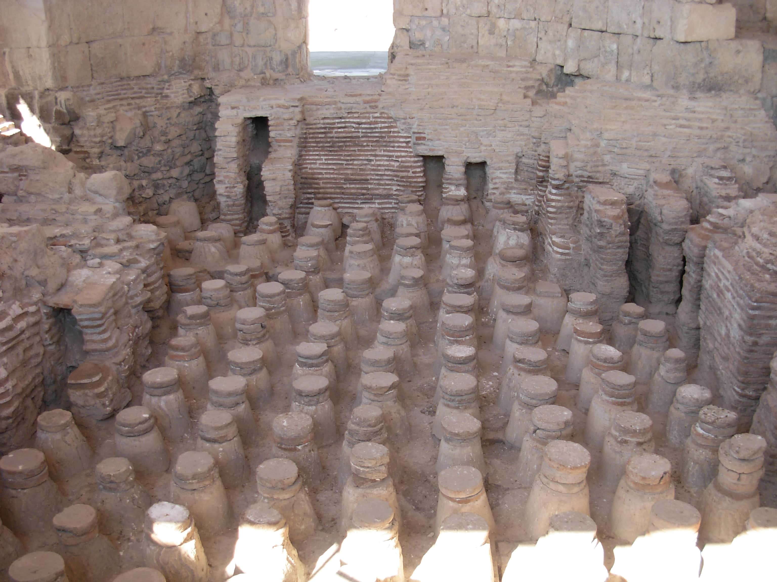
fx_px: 853
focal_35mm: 38
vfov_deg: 37.7
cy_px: 291
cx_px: 388
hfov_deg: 49.0
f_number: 2.9
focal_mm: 6.3
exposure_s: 1/128
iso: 79
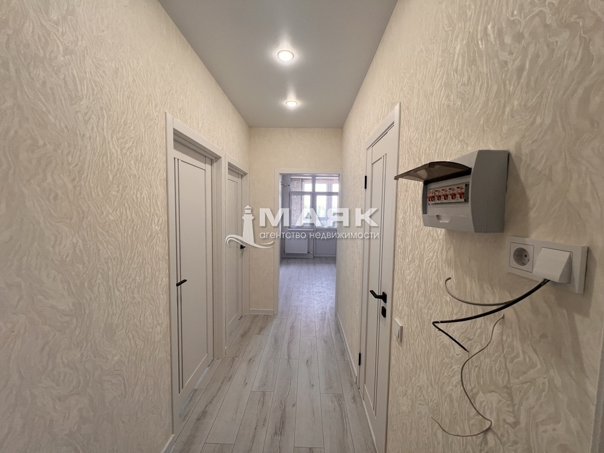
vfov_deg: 89.9
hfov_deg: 106.2
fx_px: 227
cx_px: 302
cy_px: 226
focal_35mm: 13
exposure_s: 1/100
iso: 80
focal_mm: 1.57
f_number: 1.8
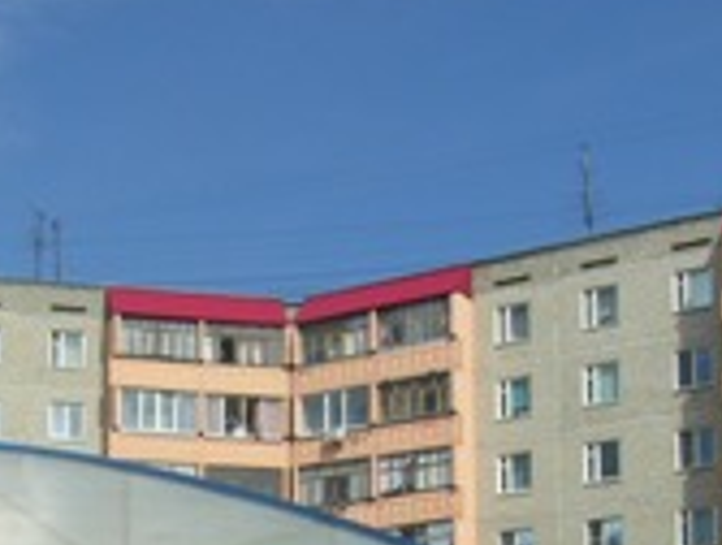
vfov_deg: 15.4
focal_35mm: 86
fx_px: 1798
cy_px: 913
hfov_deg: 22.3
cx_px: 108
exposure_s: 1/287
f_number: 6.4
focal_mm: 6.1
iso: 50
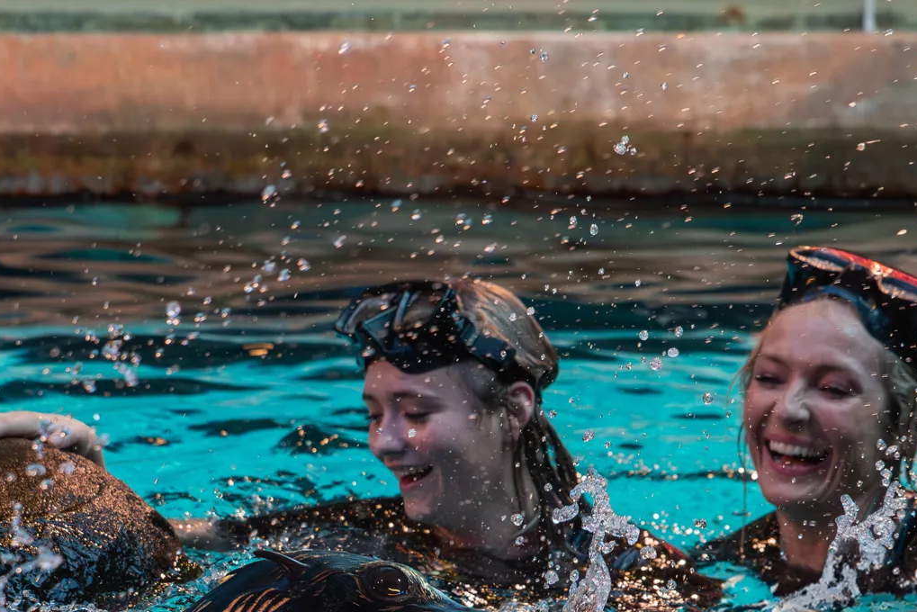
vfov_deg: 12.1
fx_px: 2879
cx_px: 726
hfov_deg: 17.9
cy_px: 540
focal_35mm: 113
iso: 640
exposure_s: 1/640
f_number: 5
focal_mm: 60
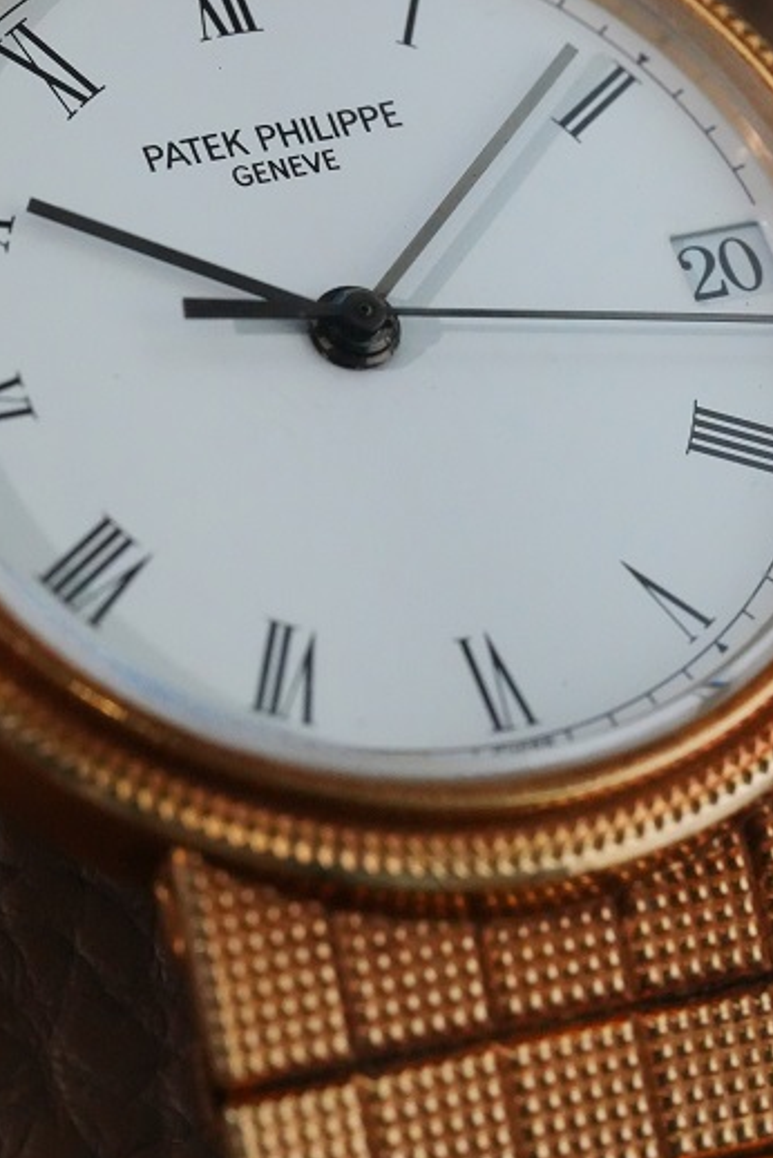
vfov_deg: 14.4
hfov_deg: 9.7
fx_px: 4567
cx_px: 337
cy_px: 424
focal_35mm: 142
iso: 10000
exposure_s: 1/250
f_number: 11
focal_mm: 105
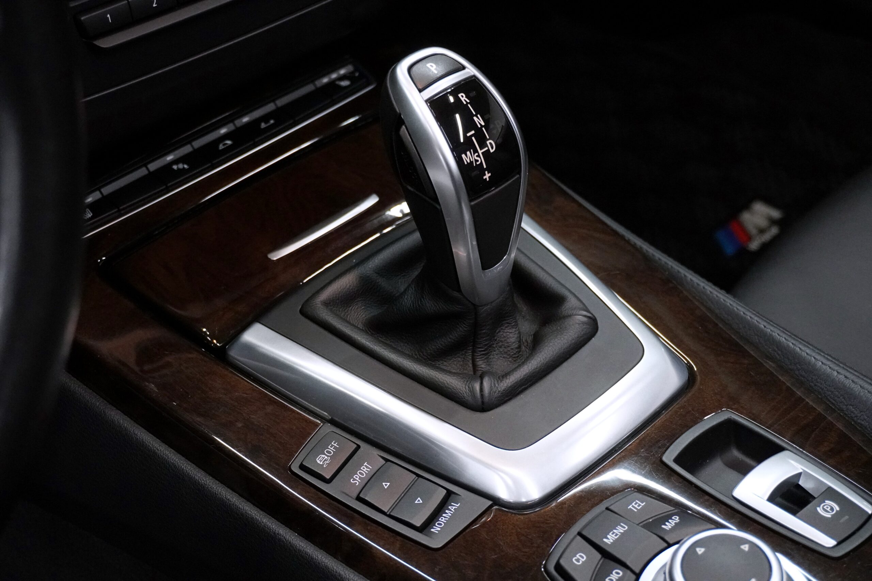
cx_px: 436
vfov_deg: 23.8
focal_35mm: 57
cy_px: 290
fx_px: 1381
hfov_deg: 35.1
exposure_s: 1/160
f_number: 5.6
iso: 5000
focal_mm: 38
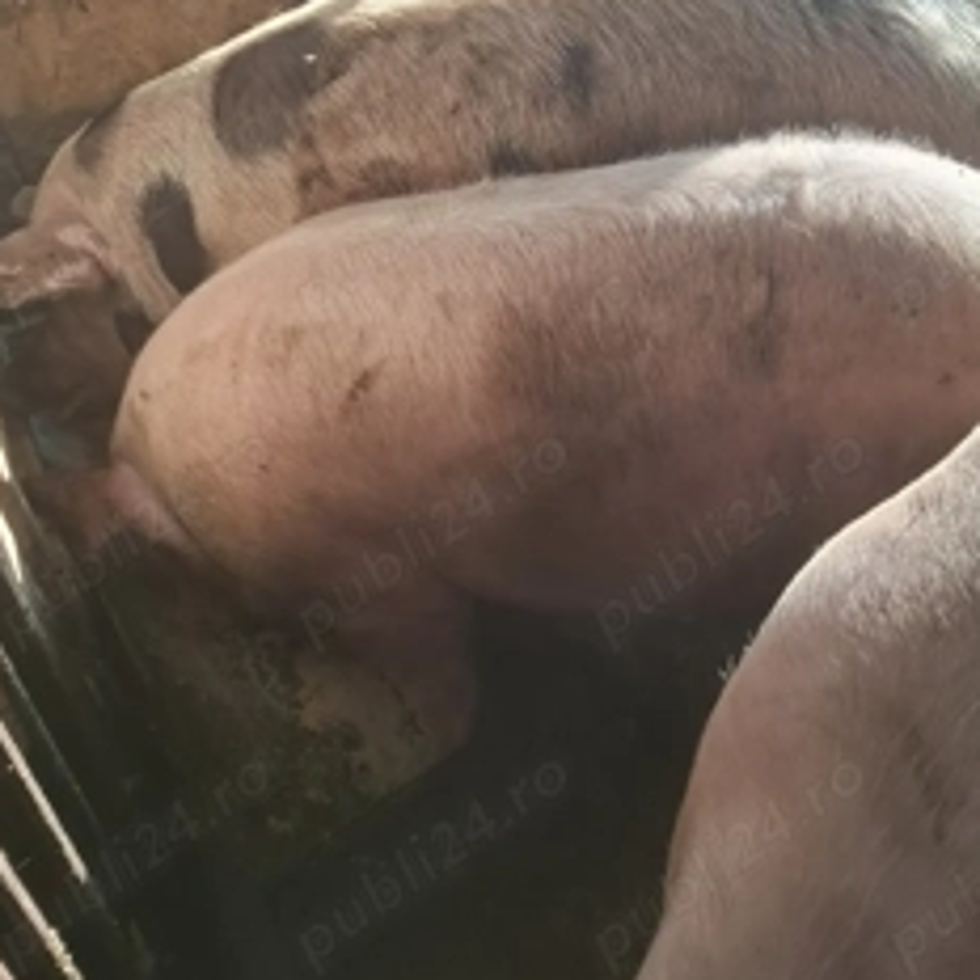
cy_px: 283
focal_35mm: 35
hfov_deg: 47.0
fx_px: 1121
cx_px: 579
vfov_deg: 46.0
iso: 50
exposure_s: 1/108
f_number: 1.8
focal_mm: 5.54
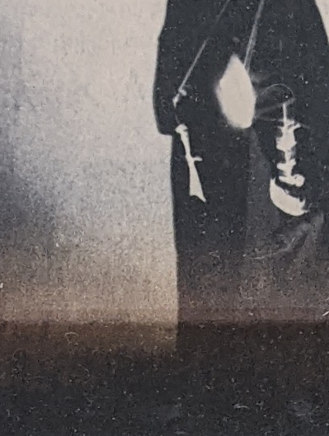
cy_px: 374
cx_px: 322
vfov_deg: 10.6
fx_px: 2336
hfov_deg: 8.0
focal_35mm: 185
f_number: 1.85
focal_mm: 6.81
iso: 357
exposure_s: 1/24
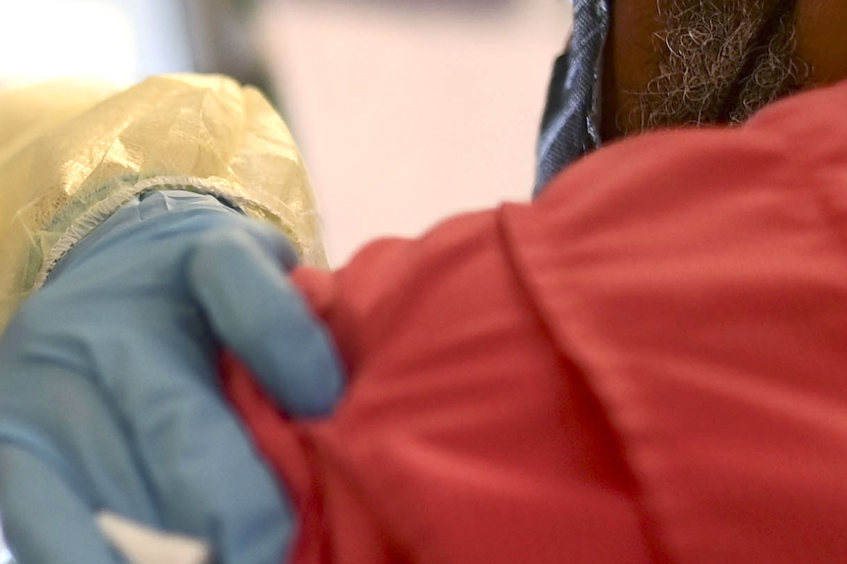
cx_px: -288
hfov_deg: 16.2
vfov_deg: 11.5
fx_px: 2798
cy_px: 470
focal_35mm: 119
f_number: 1.4
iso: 320
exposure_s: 1/800
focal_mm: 24
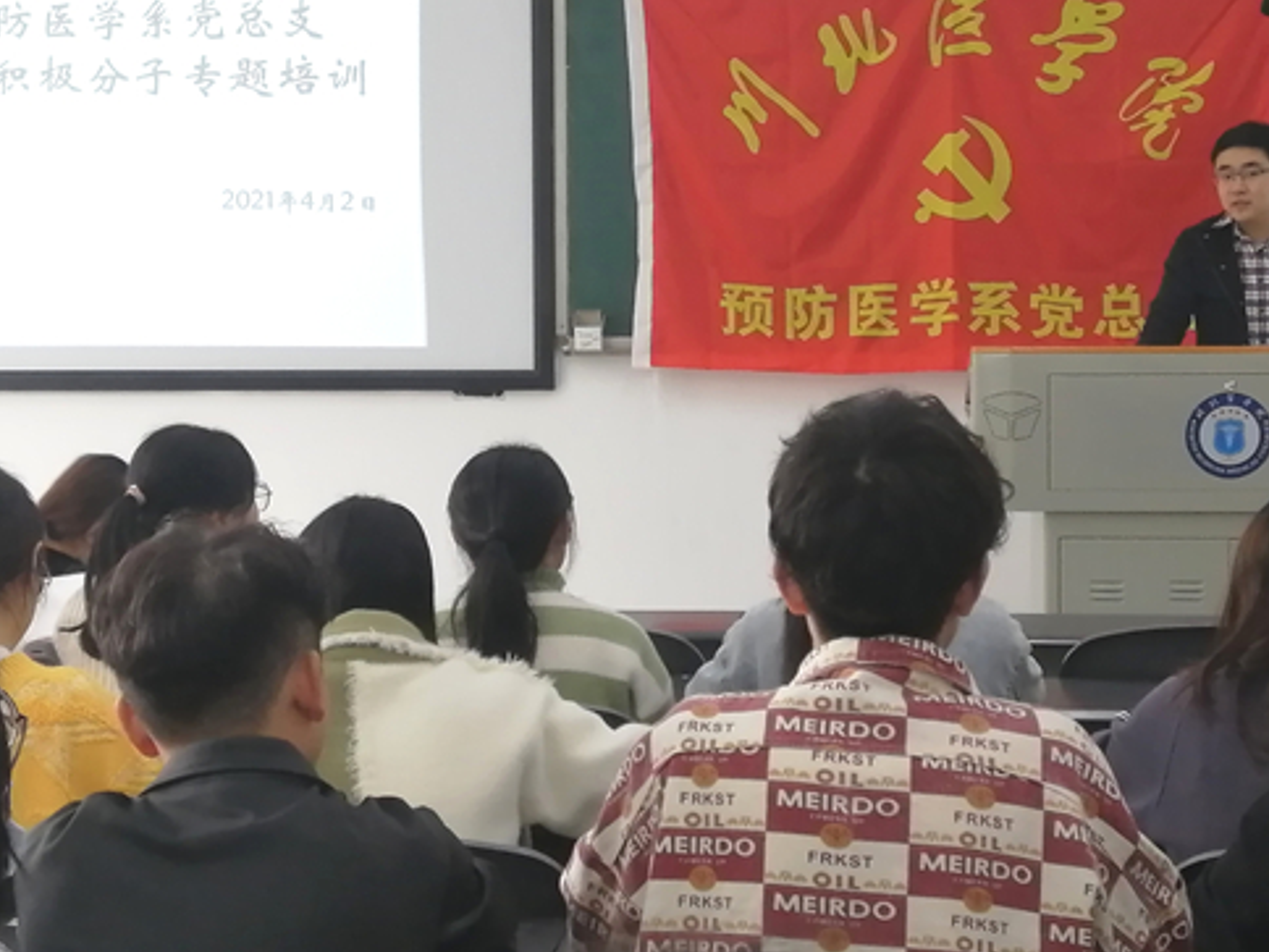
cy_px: 346
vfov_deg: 18.2
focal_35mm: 81
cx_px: 671
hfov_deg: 24.1
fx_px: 2969
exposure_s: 1/33.3
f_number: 1.8
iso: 100
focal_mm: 3.62
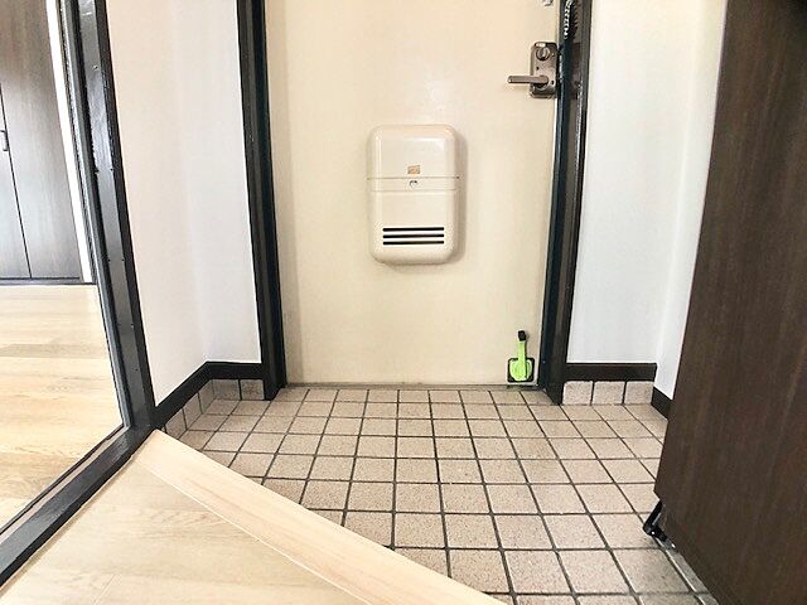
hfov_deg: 63.4
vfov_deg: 49.7
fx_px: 653
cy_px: 302
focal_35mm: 28
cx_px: 404
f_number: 1.8
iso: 40
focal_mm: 3.99
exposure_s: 1/30
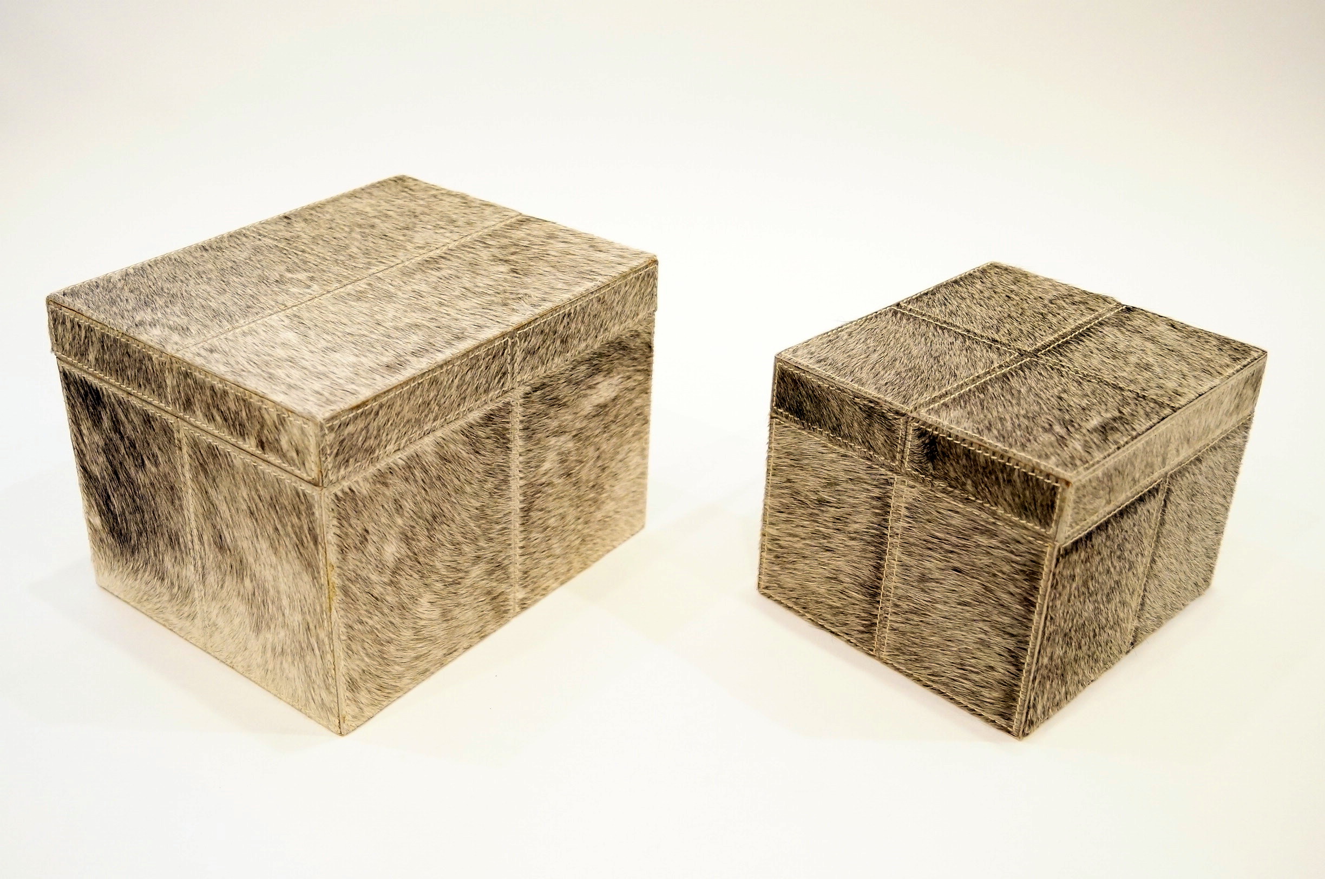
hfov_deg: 49.6
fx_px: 1433
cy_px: 440
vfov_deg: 34.1
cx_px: 662
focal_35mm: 39
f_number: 4
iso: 2500
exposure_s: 1/60
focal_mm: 26
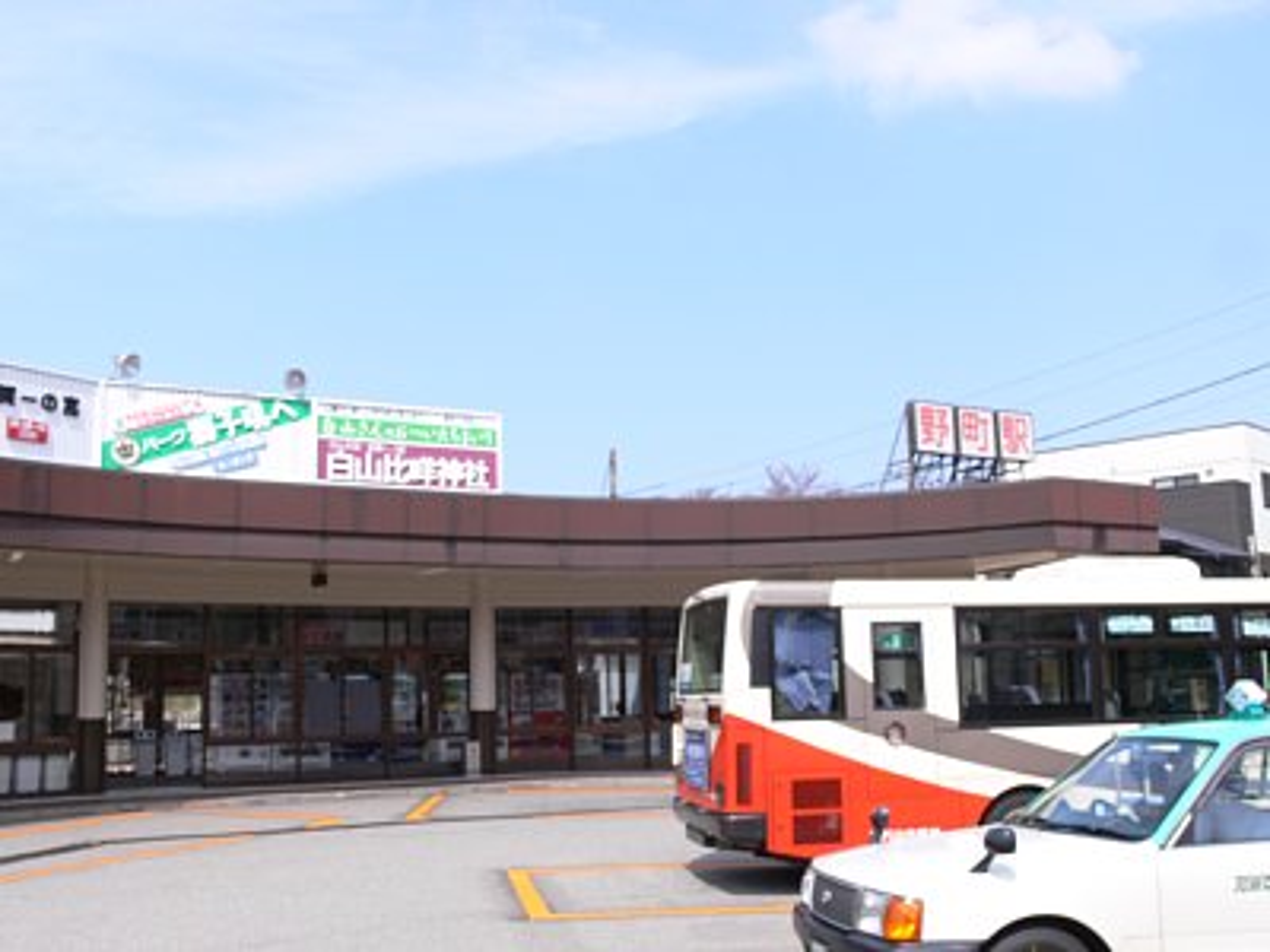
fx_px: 1284
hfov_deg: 52.6
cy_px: 476
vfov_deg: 40.7
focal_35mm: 35
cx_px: 635
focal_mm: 7.4
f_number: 5.6
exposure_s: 1/200
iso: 80
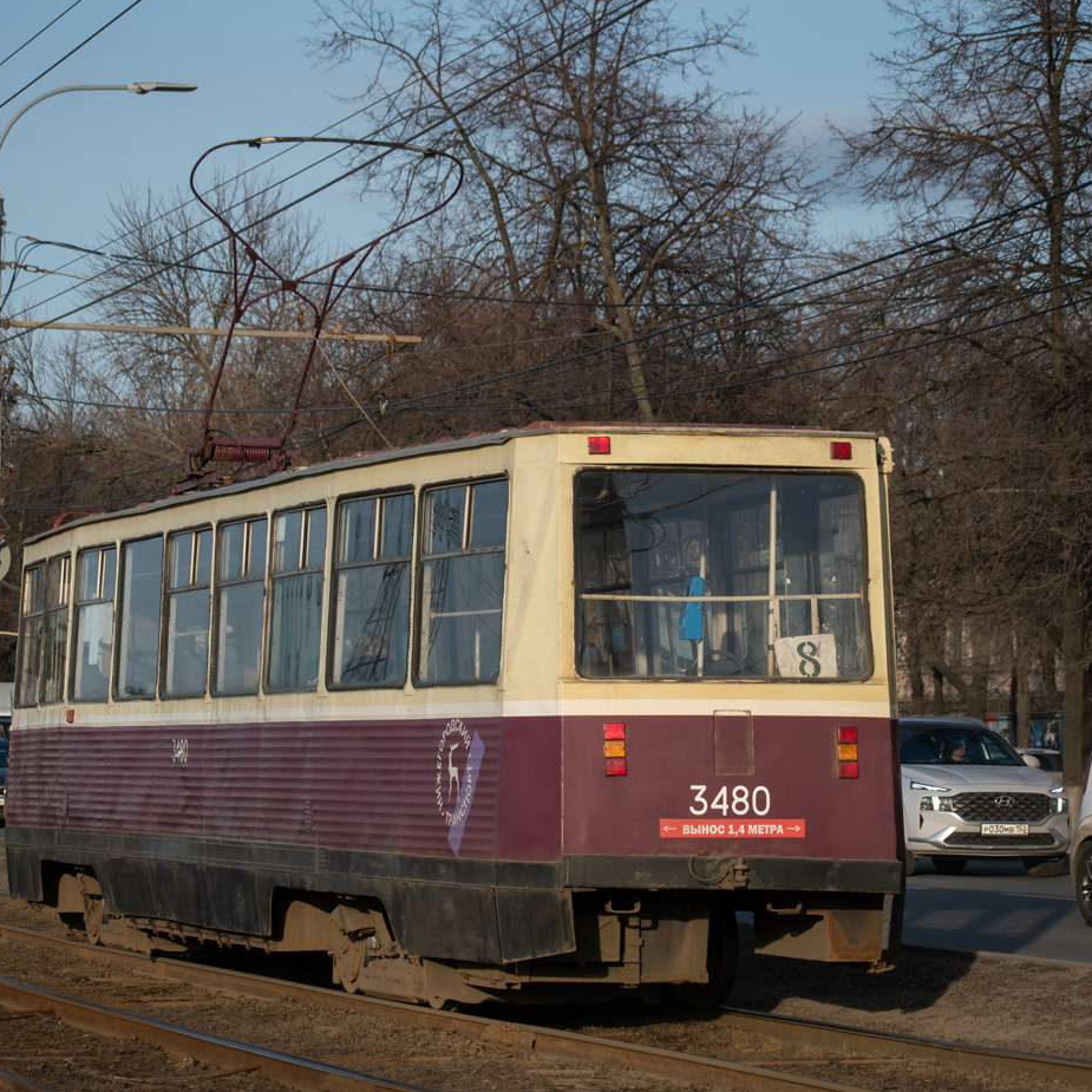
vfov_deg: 12.9
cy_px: 545
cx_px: 476
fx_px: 4818
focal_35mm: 135
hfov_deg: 12.9
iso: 160
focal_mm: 70
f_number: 4.5
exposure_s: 1/1000
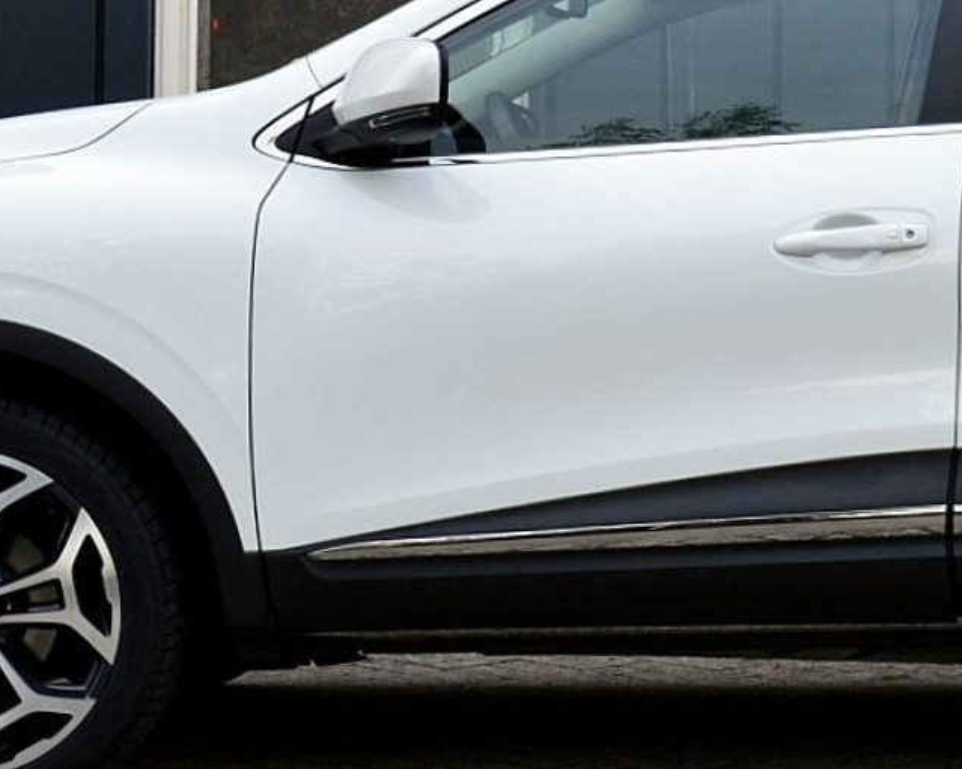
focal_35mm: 110
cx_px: 774
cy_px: 217
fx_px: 3131
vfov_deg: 14.0
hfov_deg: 17.3
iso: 400
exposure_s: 1/60
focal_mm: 26
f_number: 8
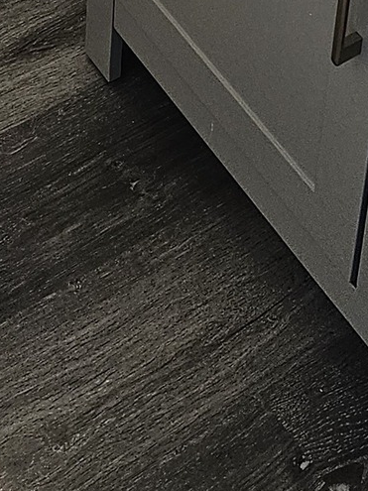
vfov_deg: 13.9
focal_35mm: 107
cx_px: -41
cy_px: -629
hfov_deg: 13.5
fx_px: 1517
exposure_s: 1/120
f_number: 1.7
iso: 250
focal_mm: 6.3
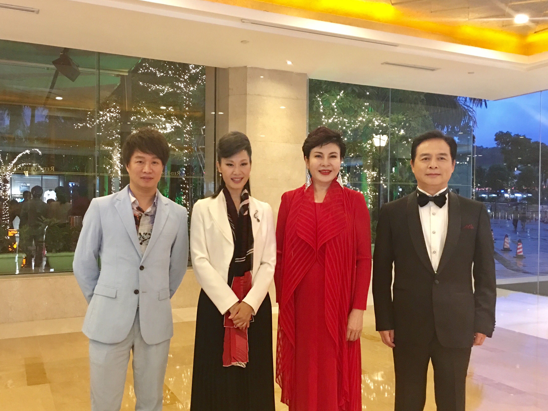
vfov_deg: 42.9
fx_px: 522
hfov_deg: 55.3
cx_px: 249
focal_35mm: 33
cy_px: 216
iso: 100
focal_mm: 4.15
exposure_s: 1/4
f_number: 2.2
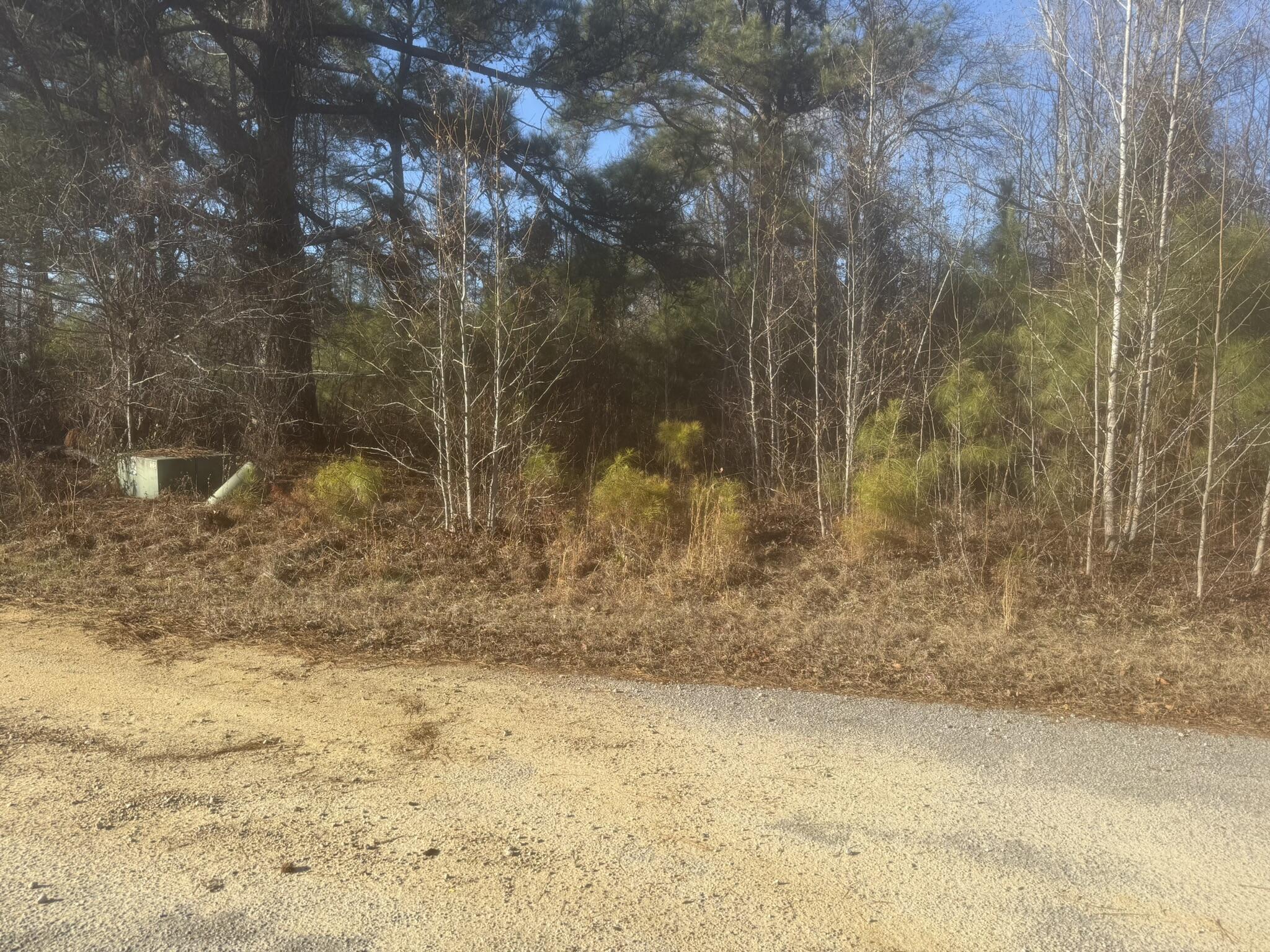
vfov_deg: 56.8
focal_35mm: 24
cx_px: 635
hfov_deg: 71.6
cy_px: 476
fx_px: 881
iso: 80
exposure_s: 1/2000
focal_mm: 6.76
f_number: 1.78
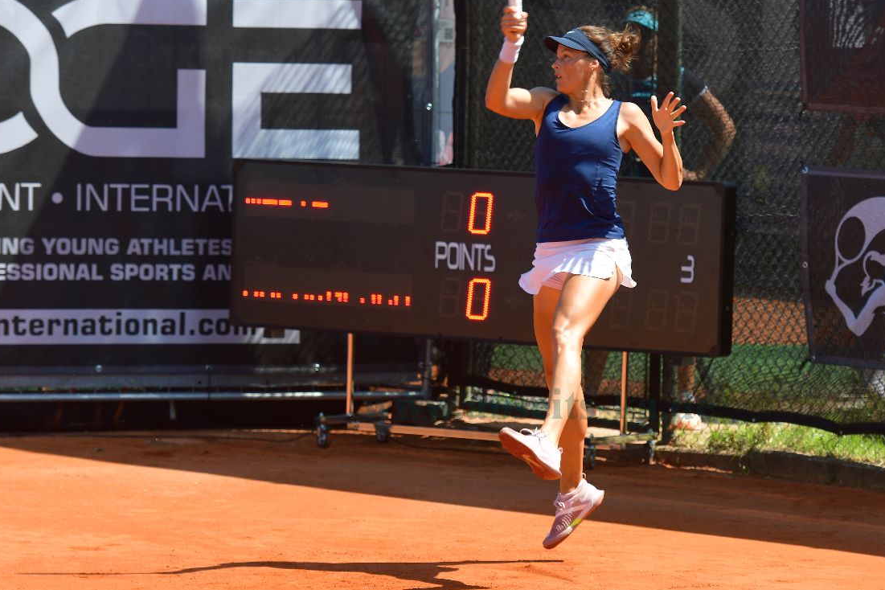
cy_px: 302
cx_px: 539
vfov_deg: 4.8
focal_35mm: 286
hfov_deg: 7.2
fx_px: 7030
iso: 100
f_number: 5
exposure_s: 1/400
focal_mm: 150
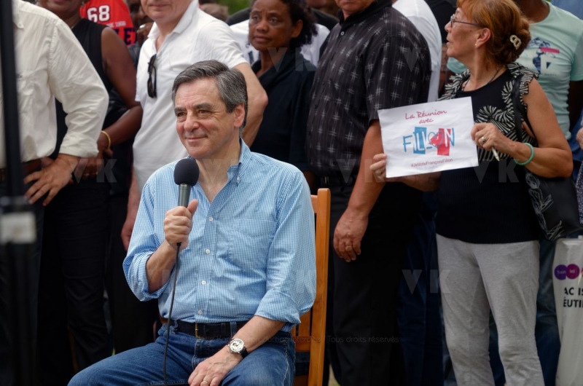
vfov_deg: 7.0
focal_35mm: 195
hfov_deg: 10.6
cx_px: 292
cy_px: 193
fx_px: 3152
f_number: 4.5
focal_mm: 130
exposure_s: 1/125
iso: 200
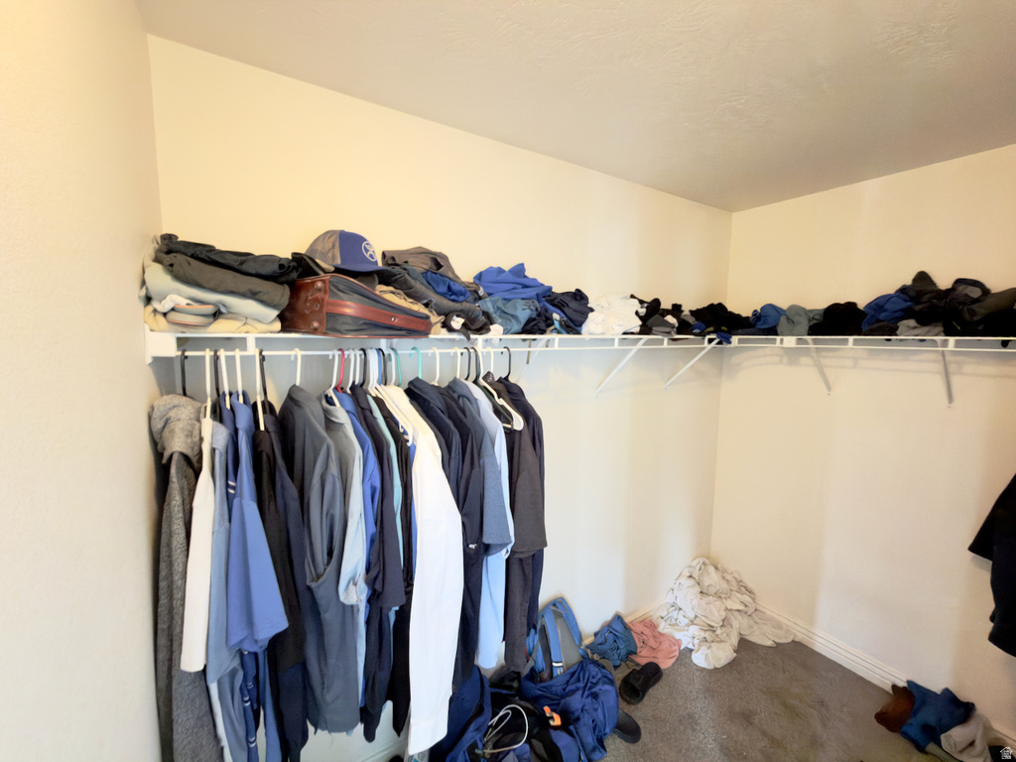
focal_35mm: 14
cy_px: 381
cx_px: 508
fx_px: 411
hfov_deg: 102.1
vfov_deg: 85.7
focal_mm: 2.22
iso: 500
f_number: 2.2
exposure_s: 1/17
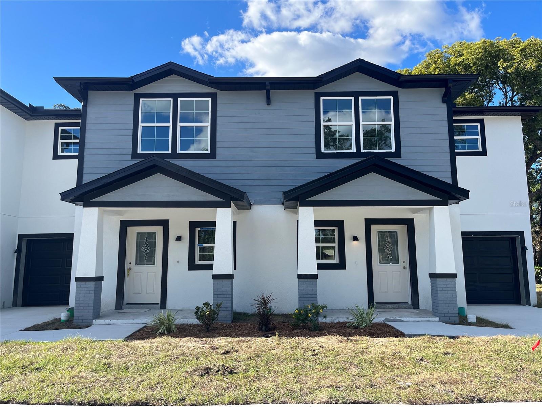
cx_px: 271
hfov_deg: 67.3
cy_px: 204
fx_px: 407
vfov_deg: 53.1
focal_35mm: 26
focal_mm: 5.1
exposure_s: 1/1721
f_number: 1.6
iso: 50
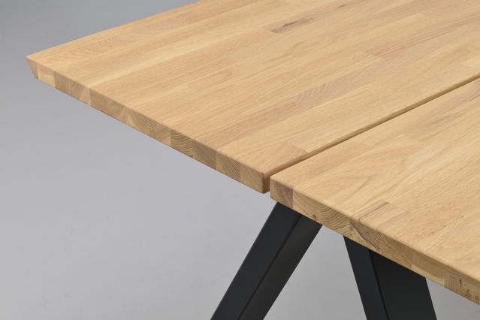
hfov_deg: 27.0
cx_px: 240
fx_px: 1000
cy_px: 160
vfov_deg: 18.2
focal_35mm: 75
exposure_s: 1/100
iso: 100
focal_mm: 50
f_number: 16
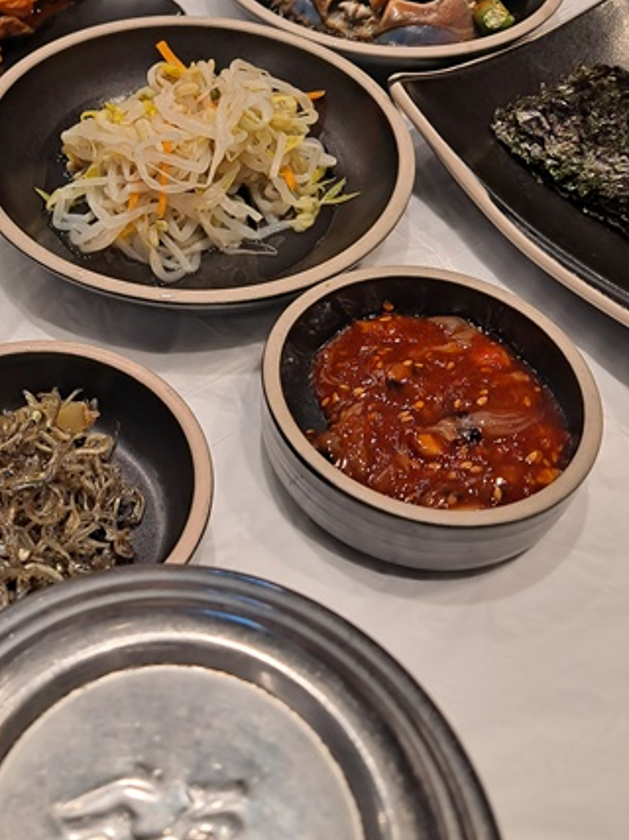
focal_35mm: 45
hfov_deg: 31.6
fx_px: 1091
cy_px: 273
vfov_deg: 41.5
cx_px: 163
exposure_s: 1/60
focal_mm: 5.23
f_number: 1.8
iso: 40
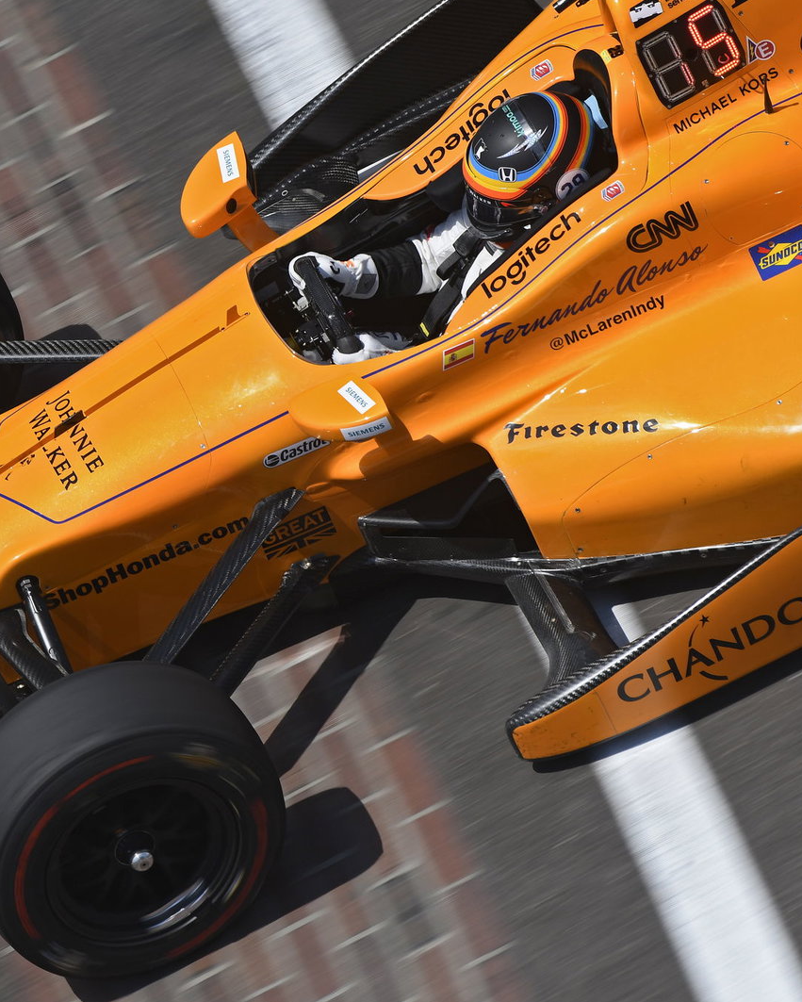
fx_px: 31407
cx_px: 149
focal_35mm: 1059
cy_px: 501
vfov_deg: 1.8
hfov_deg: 1.5
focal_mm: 500
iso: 250
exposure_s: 1/1600
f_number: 7.1
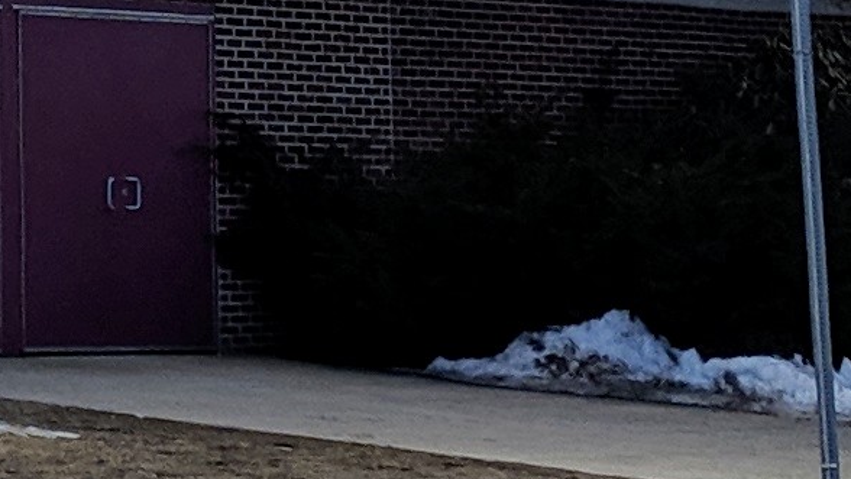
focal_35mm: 195
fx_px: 4401
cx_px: -489
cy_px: -793
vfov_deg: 5.9
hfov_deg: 10.6
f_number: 2
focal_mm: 4.67
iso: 51
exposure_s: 1/2513
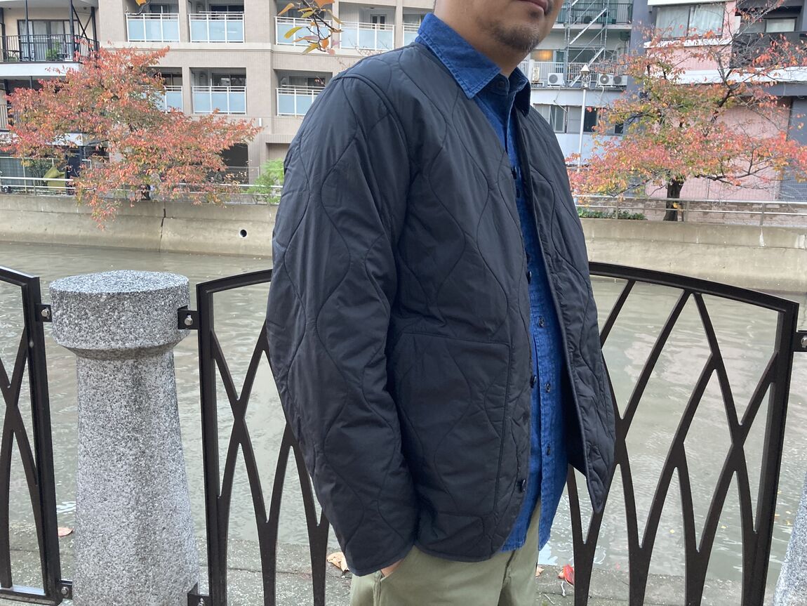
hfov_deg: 63.4
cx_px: 404
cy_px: 303
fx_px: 653
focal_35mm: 28
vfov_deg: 49.8
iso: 160
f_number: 1.8
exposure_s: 1/60
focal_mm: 3.99
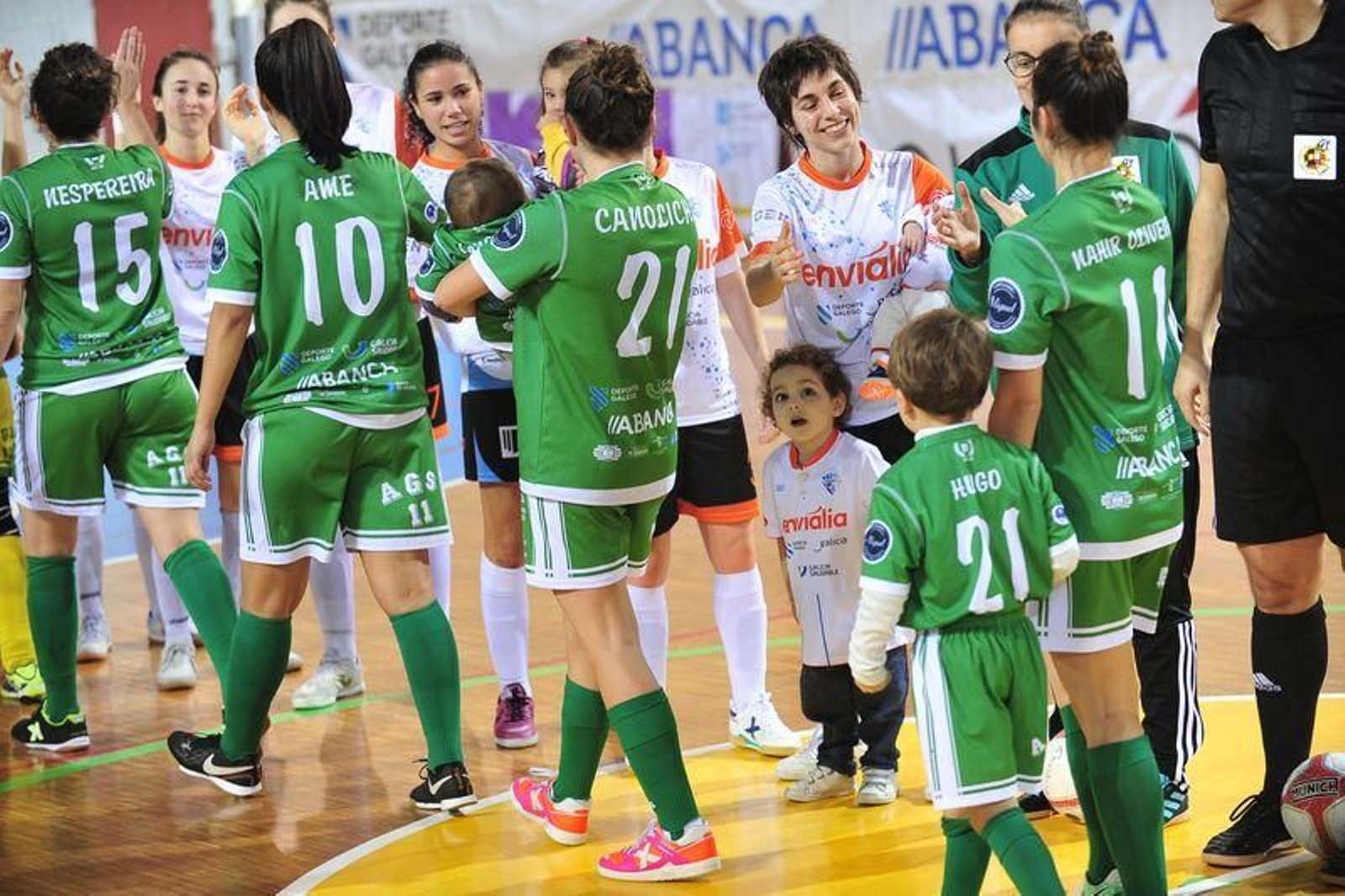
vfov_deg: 14.0
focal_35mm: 98
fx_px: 3660
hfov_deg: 20.8
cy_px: 448
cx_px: 672
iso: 3200
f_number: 4
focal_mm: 98
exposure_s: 1/320
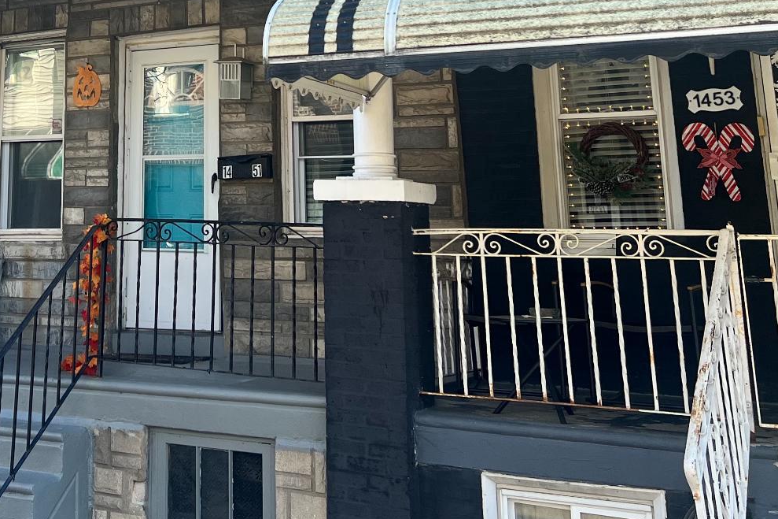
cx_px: 124
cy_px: -71
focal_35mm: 56
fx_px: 1210
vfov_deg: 22.6
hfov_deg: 34.2
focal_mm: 5.7
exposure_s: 1/859
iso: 50
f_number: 1.5
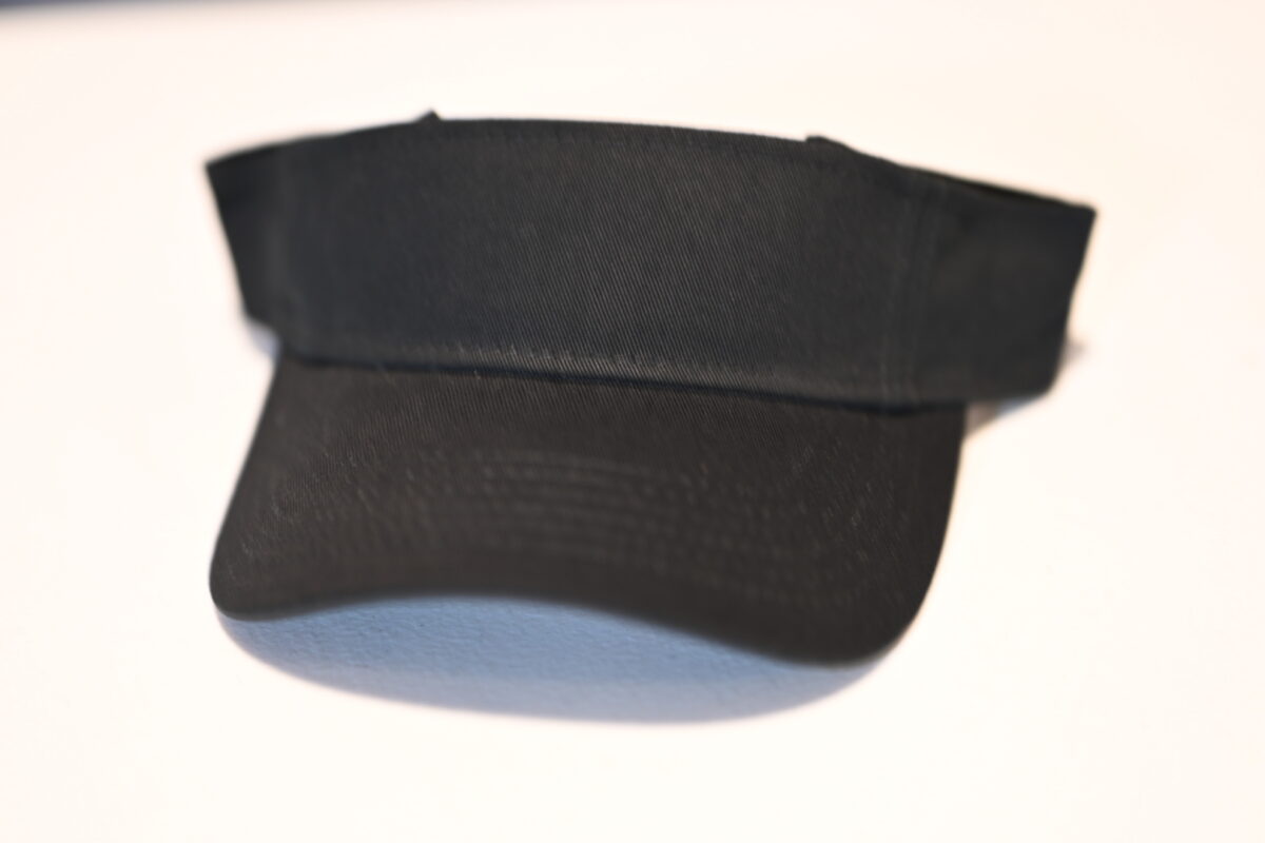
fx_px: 1757
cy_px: 422
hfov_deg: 39.6
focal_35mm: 50
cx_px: 632
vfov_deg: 27.0
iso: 200
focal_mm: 50
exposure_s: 1/6
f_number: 1.8
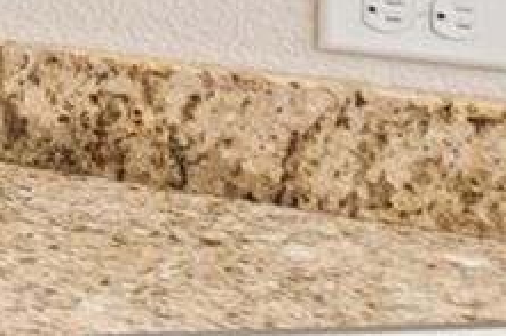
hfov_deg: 9.7
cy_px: -290
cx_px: -1248
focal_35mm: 116
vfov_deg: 10.9
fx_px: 1629
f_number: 8
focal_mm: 16
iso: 1000
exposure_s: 1/13
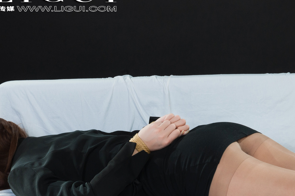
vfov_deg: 11.9
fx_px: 942
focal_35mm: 115
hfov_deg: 17.6
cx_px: 256
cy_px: 166
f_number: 13
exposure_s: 1/125
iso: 320
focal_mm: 55
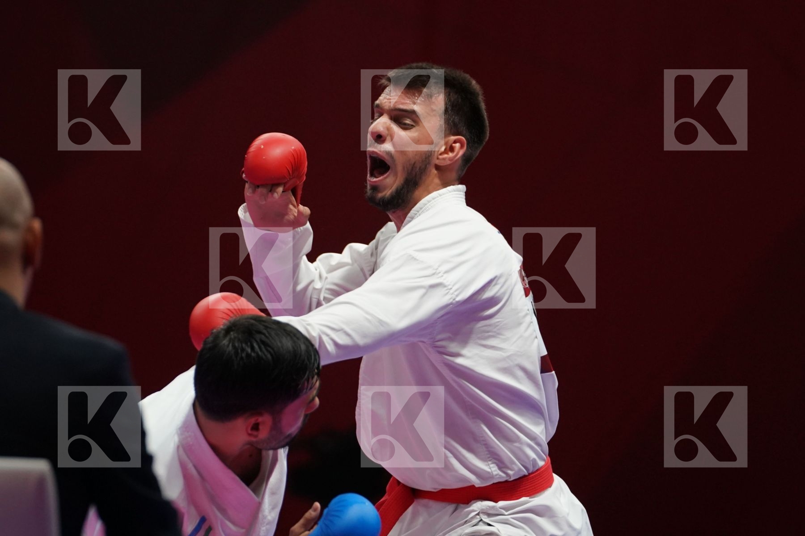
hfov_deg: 5.4
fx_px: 8541
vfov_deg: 3.6
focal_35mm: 382
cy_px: 268
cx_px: 402
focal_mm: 255
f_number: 4
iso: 2000
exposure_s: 1/1000
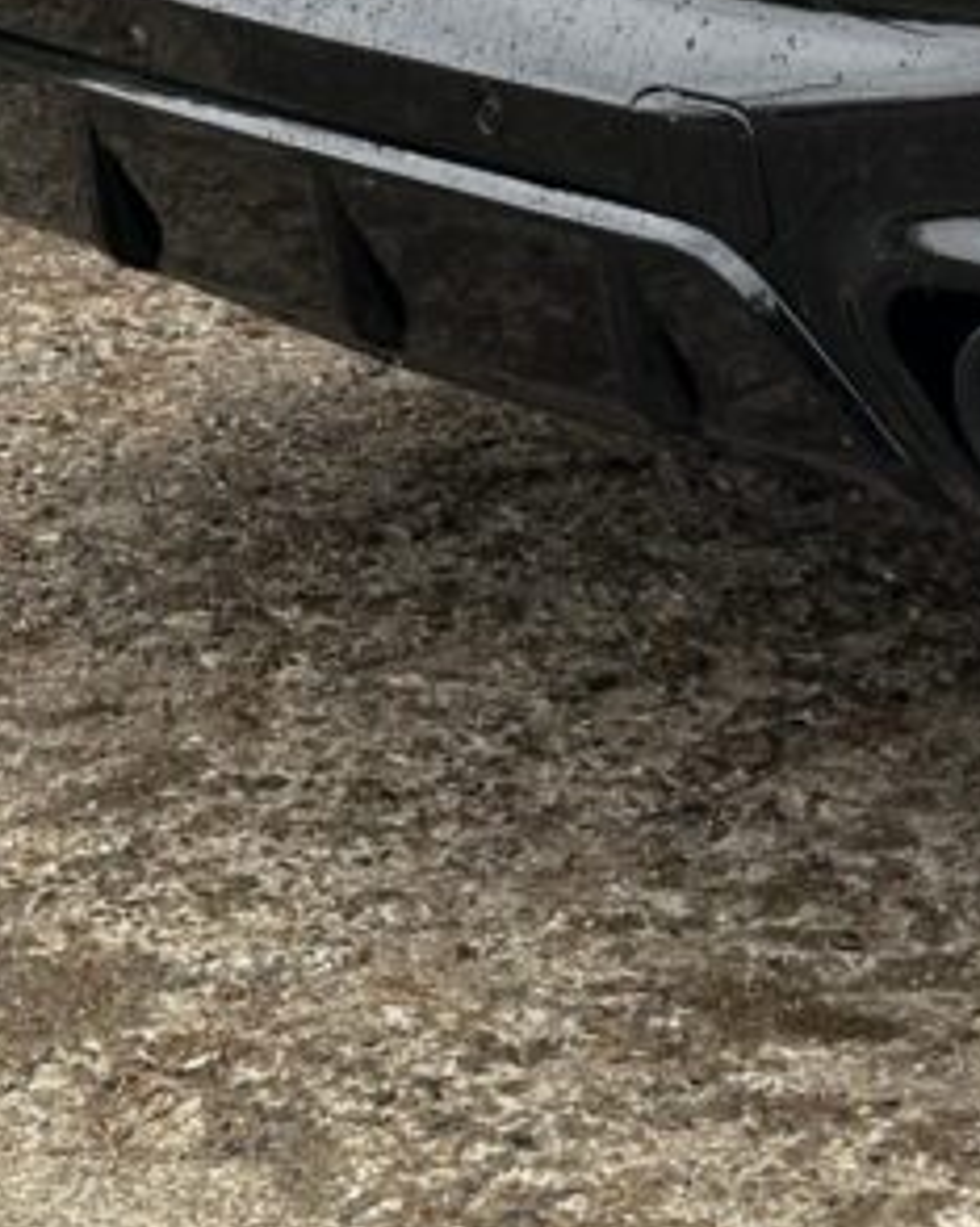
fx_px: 5952
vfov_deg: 11.4
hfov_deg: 9.4
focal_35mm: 164
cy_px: -469
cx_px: 972
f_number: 1.78
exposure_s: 1/356
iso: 64
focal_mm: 6.86
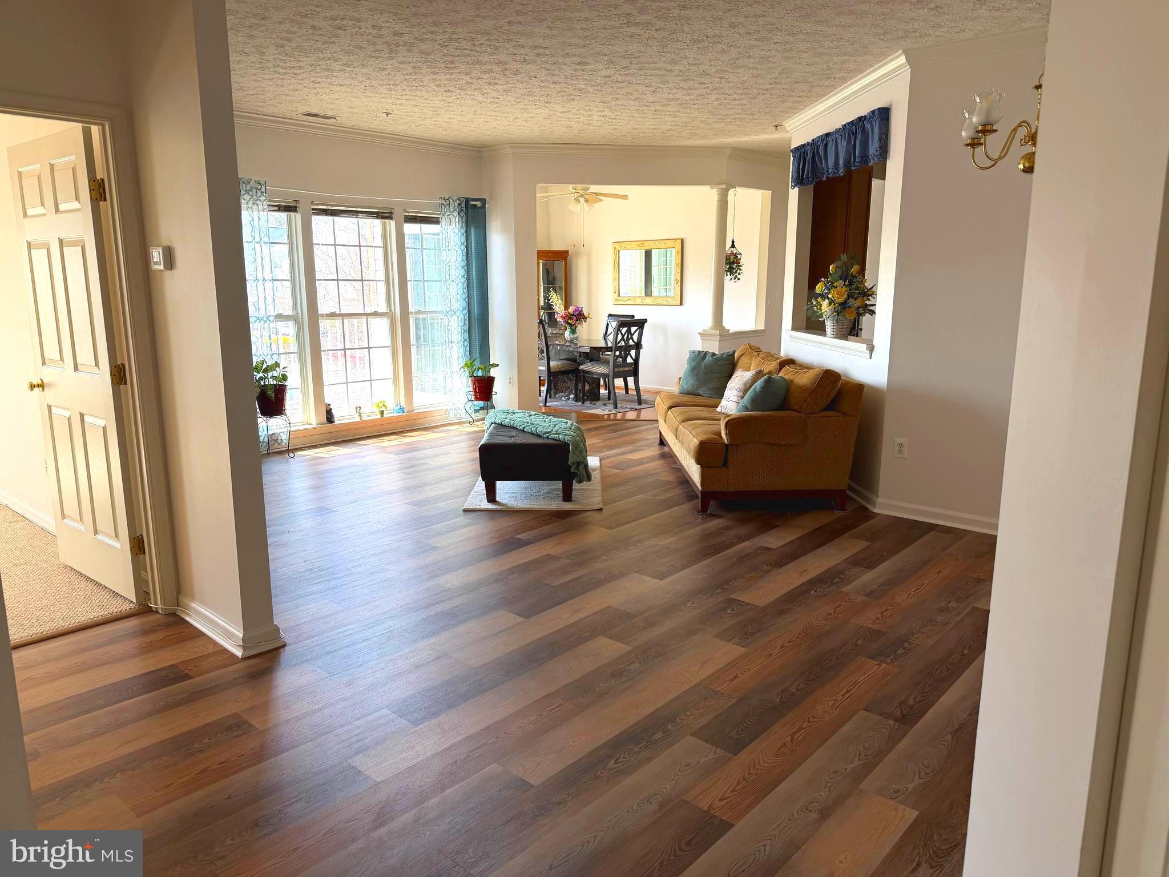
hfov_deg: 71.6
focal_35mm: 24
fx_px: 810
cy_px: 438
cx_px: 584
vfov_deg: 56.8
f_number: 1.78
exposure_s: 1/214
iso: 80
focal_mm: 6.76
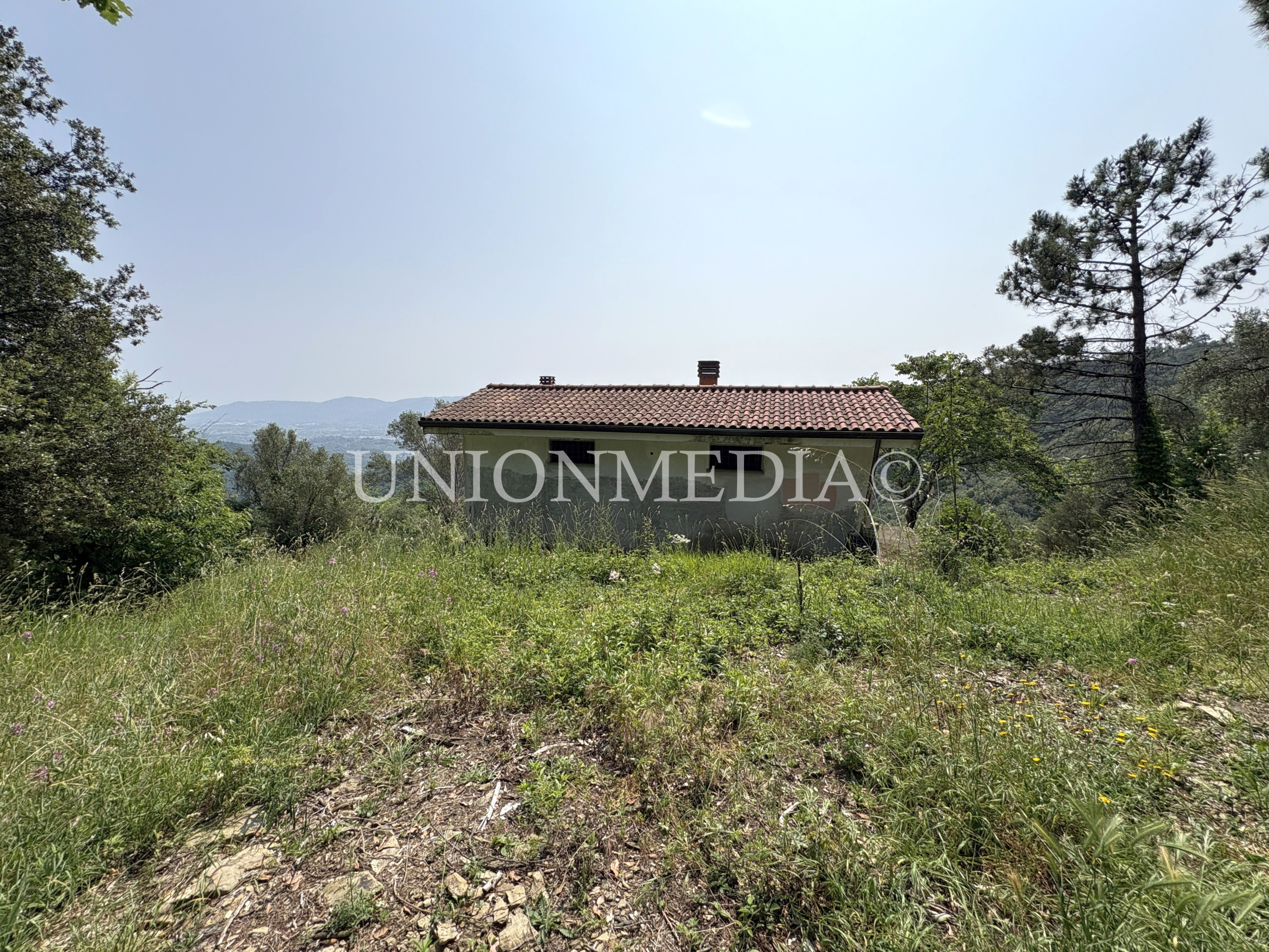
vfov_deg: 85.7
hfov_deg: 102.1
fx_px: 513
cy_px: 476
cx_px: 634
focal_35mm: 14
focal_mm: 2.22
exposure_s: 1/3106
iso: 40
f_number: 2.2
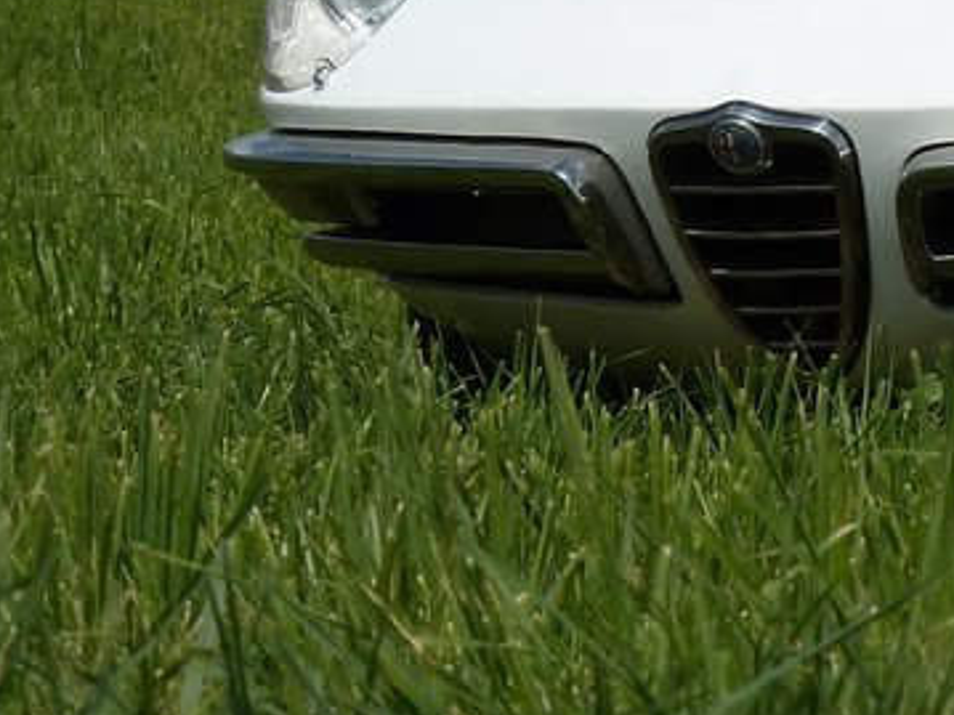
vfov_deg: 3.0
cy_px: 74
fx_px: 13527
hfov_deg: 4.0
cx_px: 1435
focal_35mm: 491
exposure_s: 1/800
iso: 80
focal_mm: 24.1
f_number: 5.6
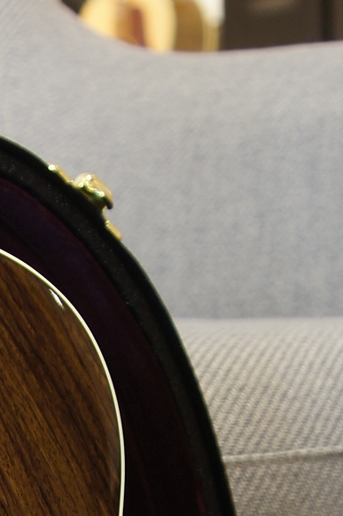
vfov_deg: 8.4
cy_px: 956
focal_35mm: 234
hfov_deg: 5.8
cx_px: -146
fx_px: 3352
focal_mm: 40
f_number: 7.1
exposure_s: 1/3
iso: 100
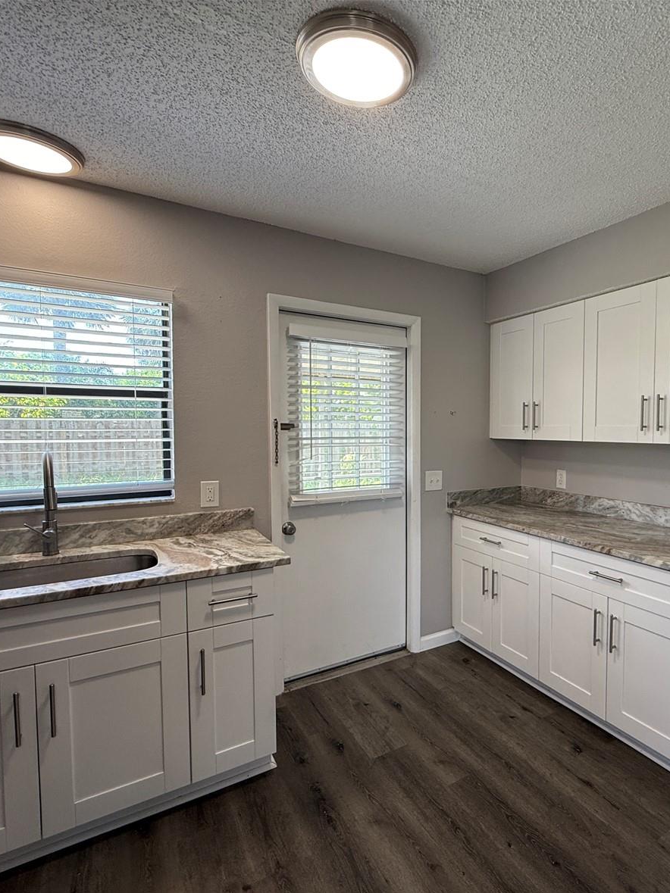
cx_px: 453
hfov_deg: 66.6
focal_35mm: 19
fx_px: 490
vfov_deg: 84.7
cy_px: 454
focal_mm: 2.22
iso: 100
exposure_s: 1/120
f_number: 2.2
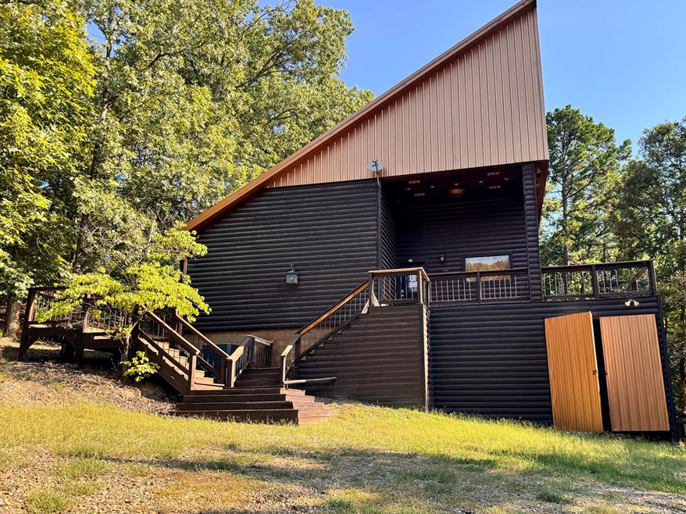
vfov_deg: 49.6
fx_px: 555
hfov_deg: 63.2
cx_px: 390
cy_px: 284
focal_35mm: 28
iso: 80
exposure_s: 1/952
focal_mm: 6.76
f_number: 1.78
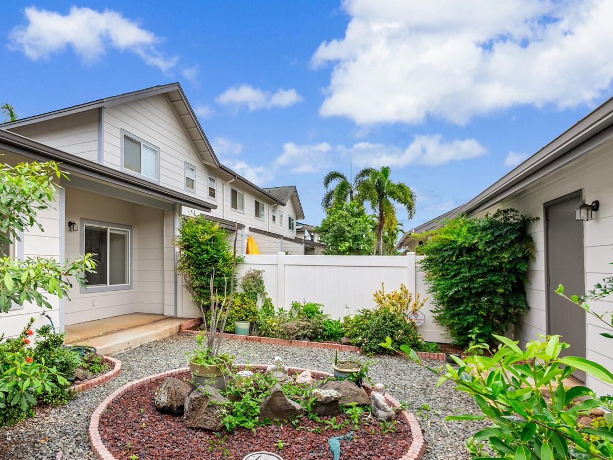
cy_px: 266
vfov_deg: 65.6
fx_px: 354
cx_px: 223
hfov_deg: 79.9
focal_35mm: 20
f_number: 4
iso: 1600
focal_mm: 7
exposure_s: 1/8000
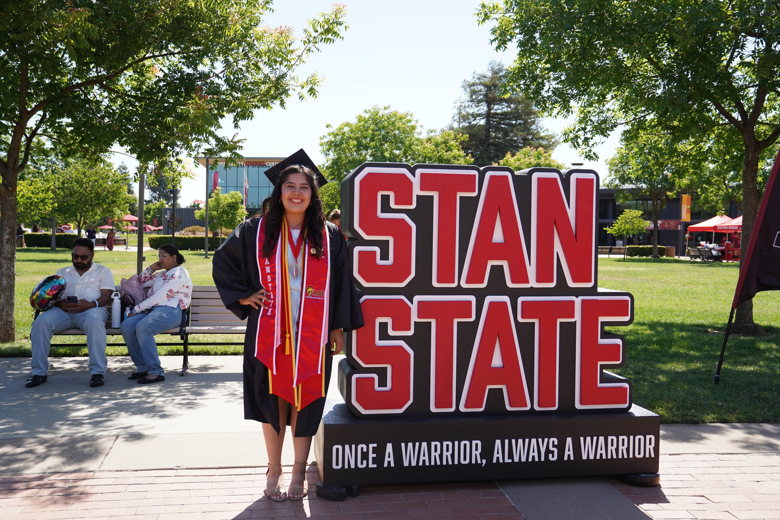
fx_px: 737
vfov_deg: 38.9
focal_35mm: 34
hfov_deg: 55.8
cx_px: 390
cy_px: 260
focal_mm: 34
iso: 800
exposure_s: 1/2500
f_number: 4.5
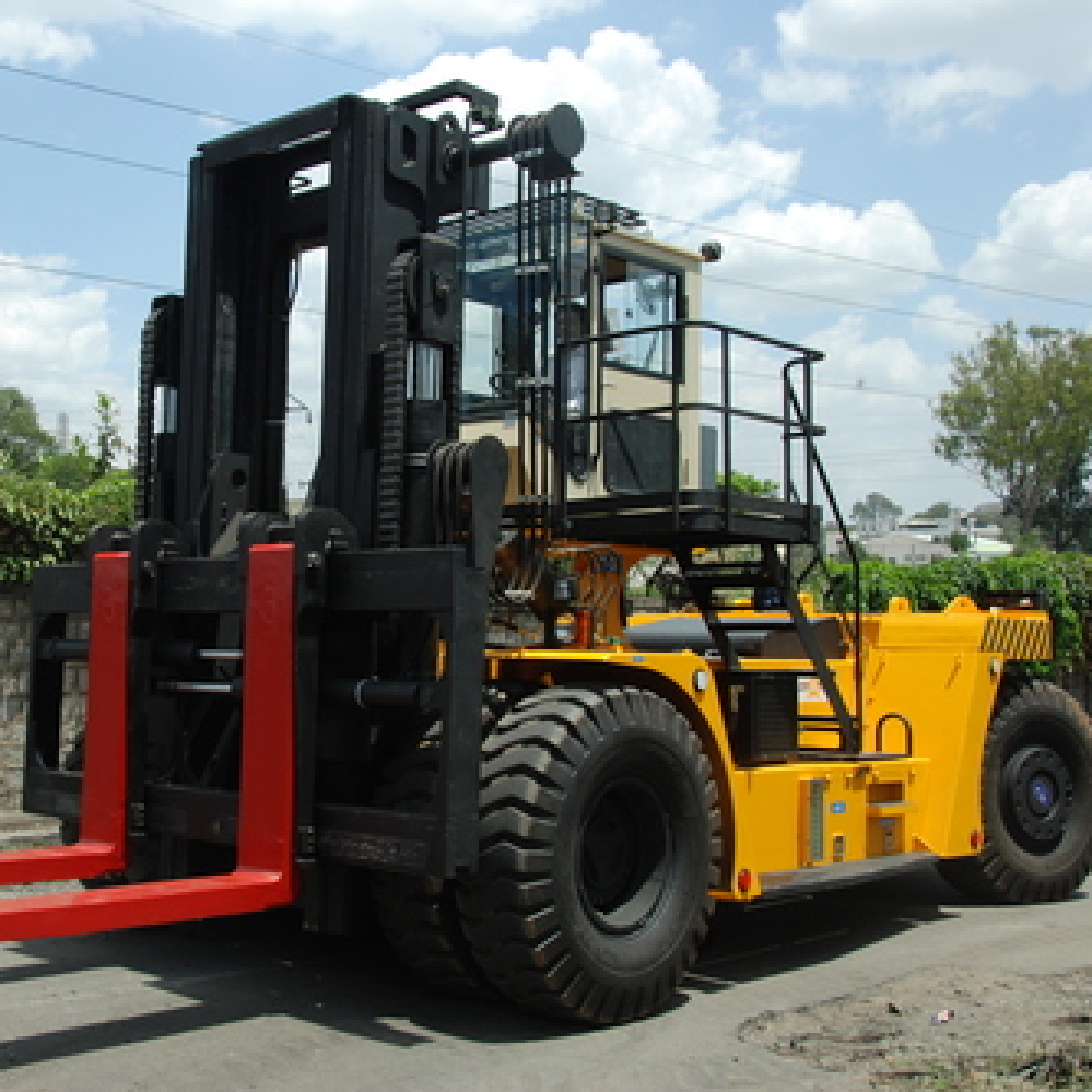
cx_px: 341
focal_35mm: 46
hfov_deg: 36.3
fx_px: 1642
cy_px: 548
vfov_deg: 36.8
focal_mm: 24
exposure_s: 1/180
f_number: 9.5
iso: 125
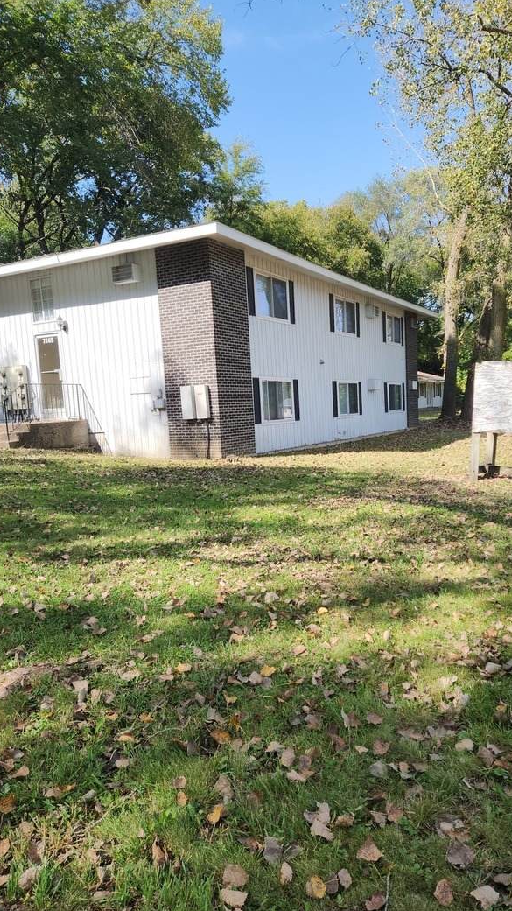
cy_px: 467
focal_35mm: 26
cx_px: 316
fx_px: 628
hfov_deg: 44.0
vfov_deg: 71.9
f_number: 1.8
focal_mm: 5.4
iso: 20
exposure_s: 1/777
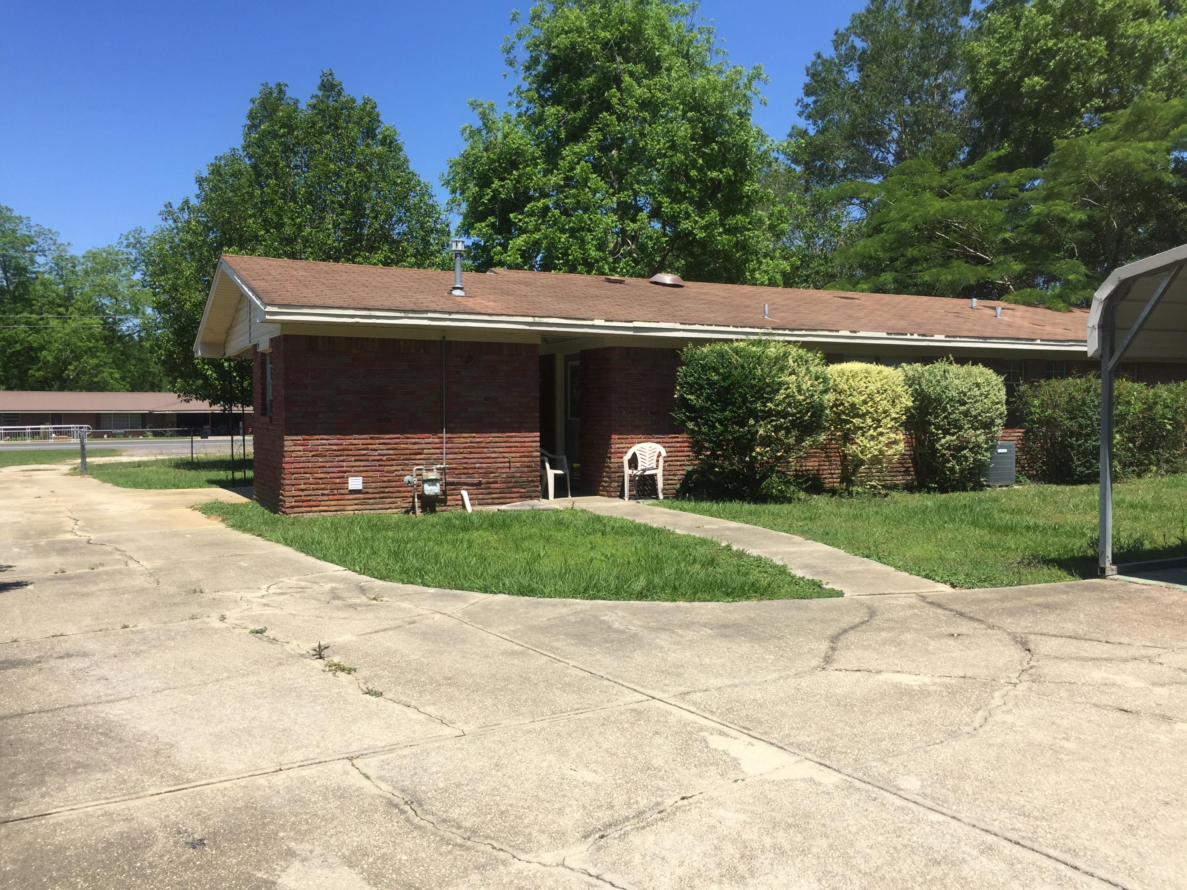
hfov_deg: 61.7
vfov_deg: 48.2
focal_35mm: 29
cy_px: 445
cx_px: 594
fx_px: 994
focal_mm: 4.15
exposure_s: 1/1721
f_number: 2.2
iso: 32
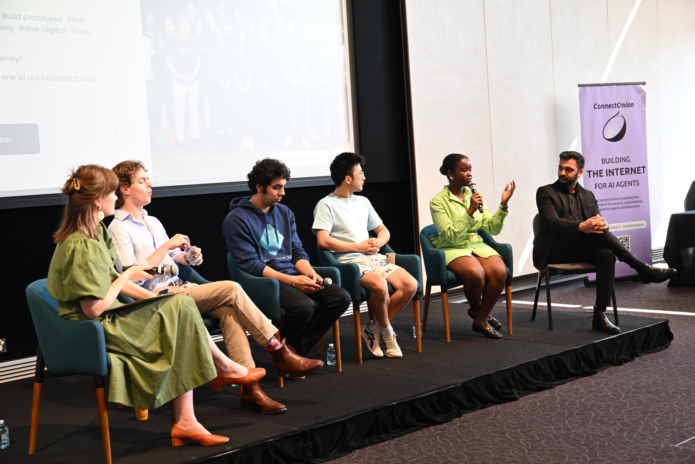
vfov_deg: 26.5
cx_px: 348
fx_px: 985
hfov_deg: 38.9
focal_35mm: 51
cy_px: 232
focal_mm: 51
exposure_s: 1/125
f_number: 4
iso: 1000
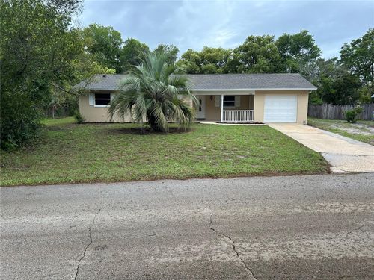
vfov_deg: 53.1
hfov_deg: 67.3
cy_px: 140
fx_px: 281
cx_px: 187
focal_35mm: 26
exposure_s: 1/840
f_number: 1.5
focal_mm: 5.7
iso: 50
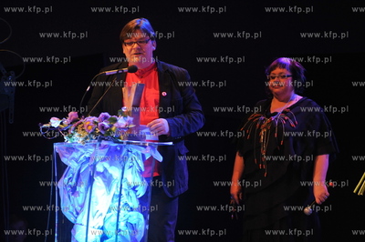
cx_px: 182
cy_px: 121
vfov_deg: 6.9
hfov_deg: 10.3
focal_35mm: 200
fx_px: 2026
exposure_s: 1/200
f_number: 4
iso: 2000
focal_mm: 200
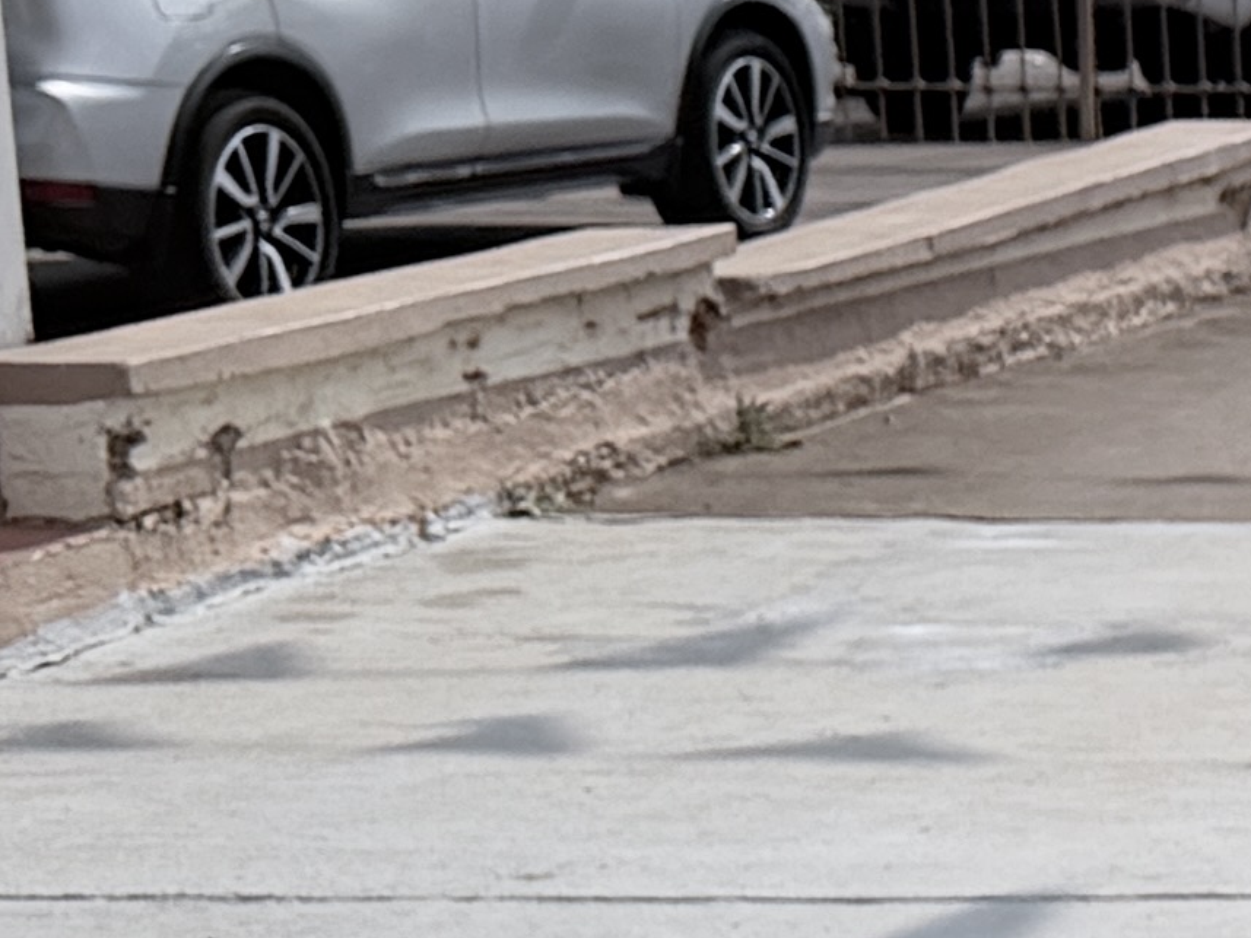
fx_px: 5783
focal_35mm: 160
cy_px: 760
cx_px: 3200
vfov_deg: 9.3
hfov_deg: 10.3
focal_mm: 6.76
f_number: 1.78
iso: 80
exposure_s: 1/6711
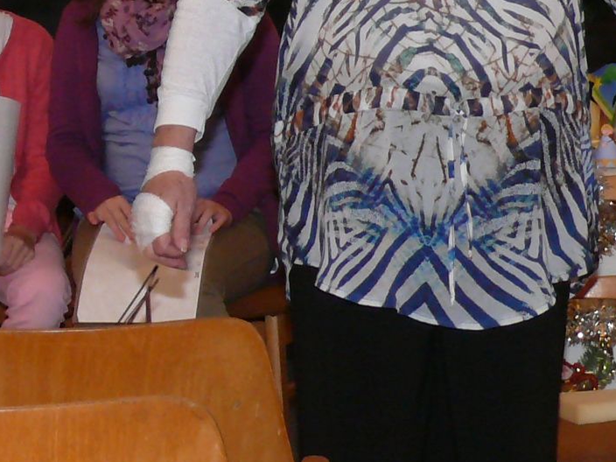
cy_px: -184
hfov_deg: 10.1
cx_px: 374
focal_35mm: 195
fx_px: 3470
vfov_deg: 7.5
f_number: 3.2
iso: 200
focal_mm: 10.6
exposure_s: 1/30
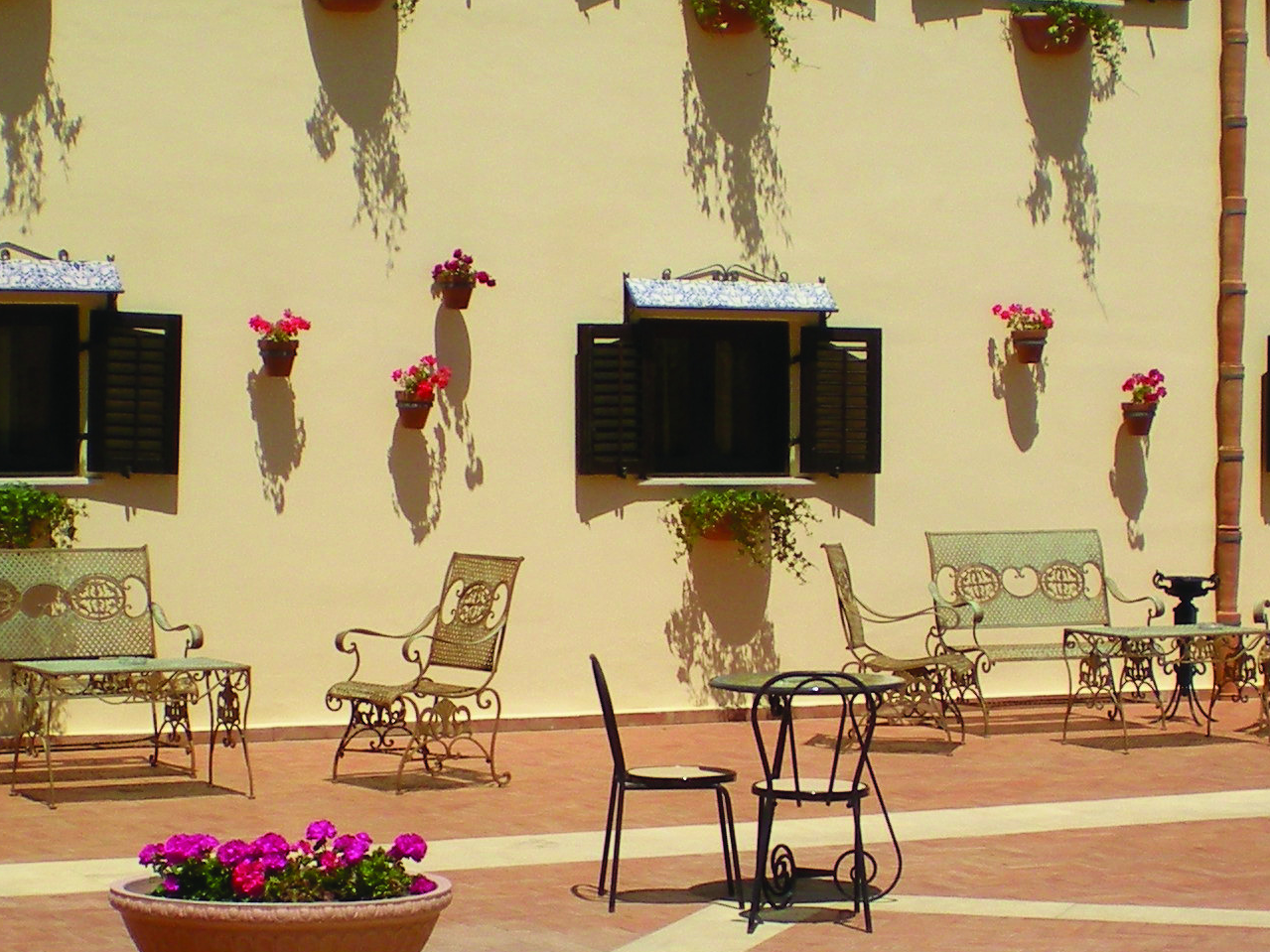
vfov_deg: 15.2
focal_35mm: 97
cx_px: 702
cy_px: 625
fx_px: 3558
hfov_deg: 20.2
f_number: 4.6
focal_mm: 6.3
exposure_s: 1/975
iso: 64
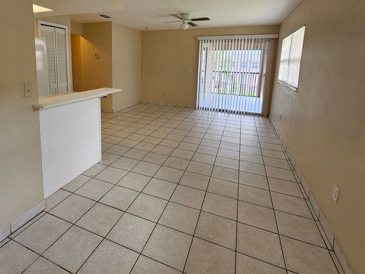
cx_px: 149
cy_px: 91
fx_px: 190
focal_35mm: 18
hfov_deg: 86.9
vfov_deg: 69.5
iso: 50
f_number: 2.2
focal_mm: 2.2
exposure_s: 1/60
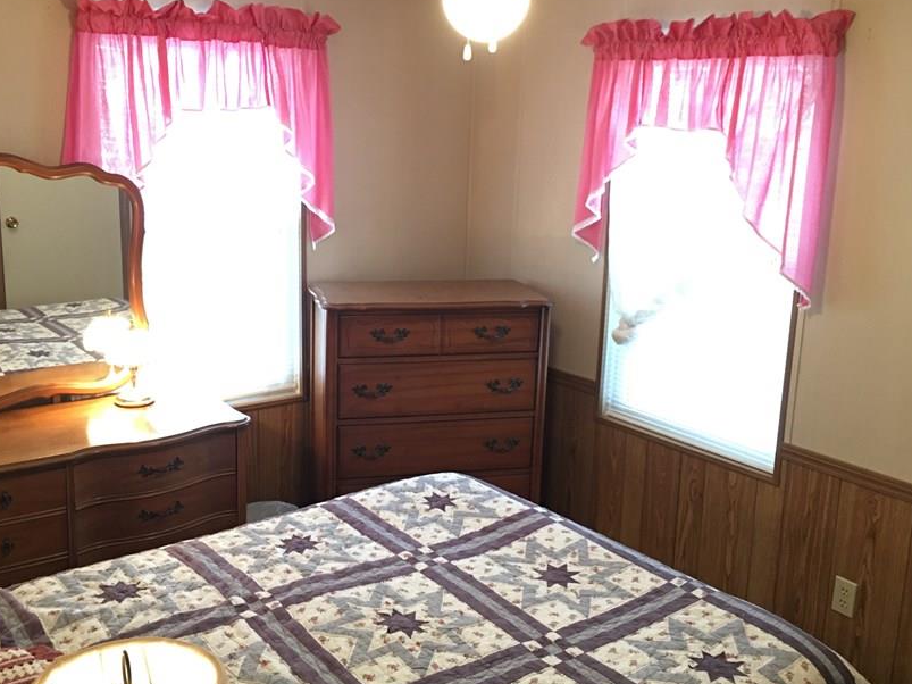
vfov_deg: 38.6
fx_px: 975
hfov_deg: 50.1
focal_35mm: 37
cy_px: 310
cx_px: 438
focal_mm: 4.15
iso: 80
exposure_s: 1/10
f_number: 2.2
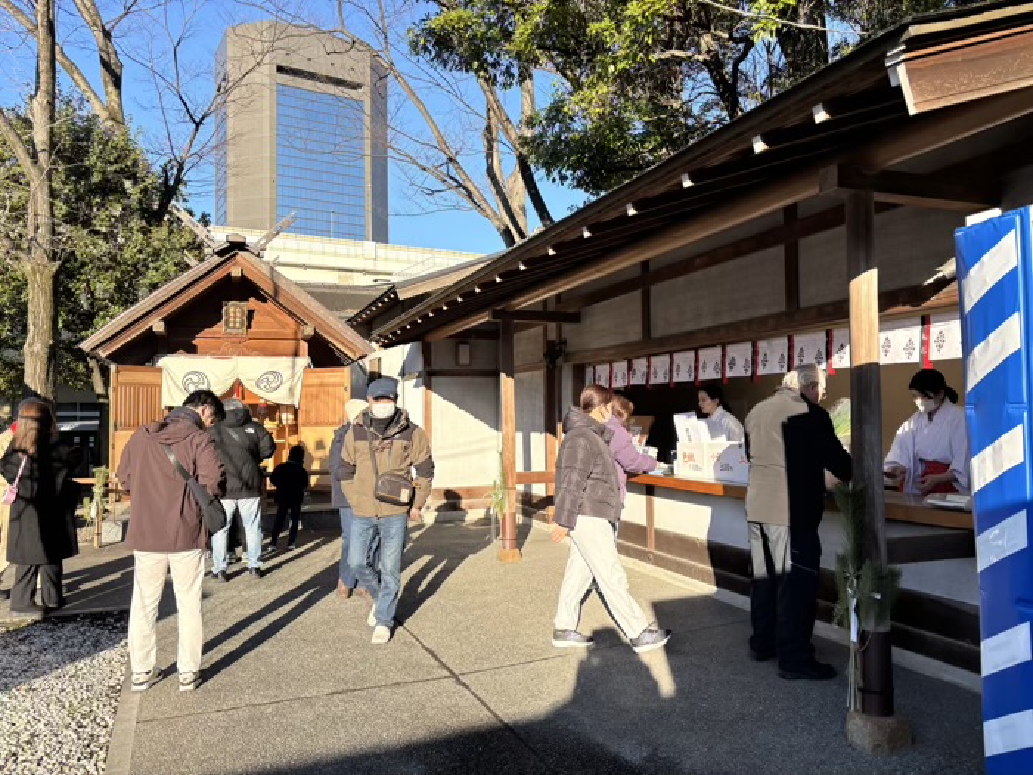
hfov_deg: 67.3
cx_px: 516
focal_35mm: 26
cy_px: 388
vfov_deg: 53.1
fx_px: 776
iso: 50
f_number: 1.6
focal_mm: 5.96
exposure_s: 1/1344
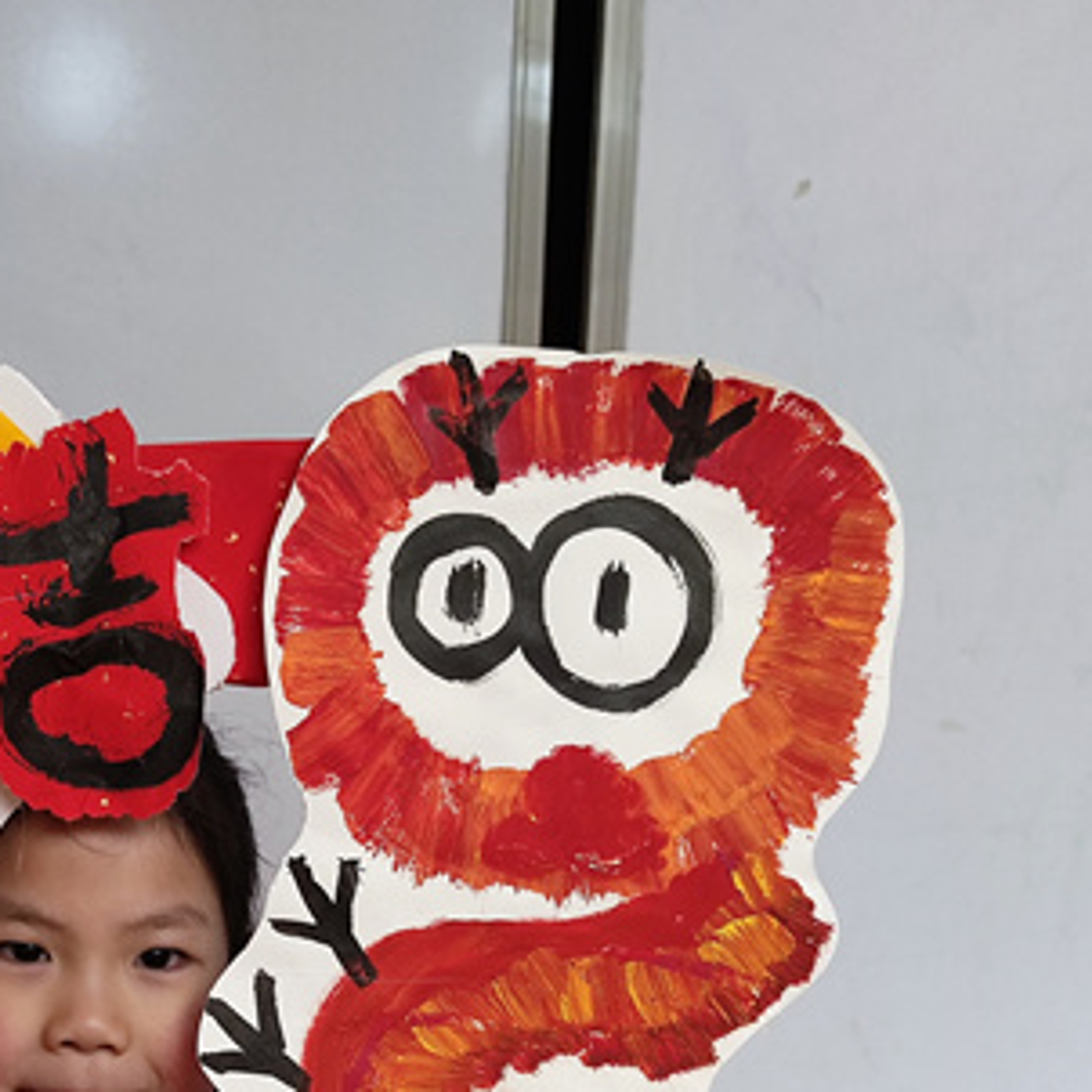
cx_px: 137
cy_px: 900
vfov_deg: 24.9
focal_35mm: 68
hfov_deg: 24.7
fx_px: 2427
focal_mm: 6.72
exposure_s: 1/100
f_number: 1.69
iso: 353
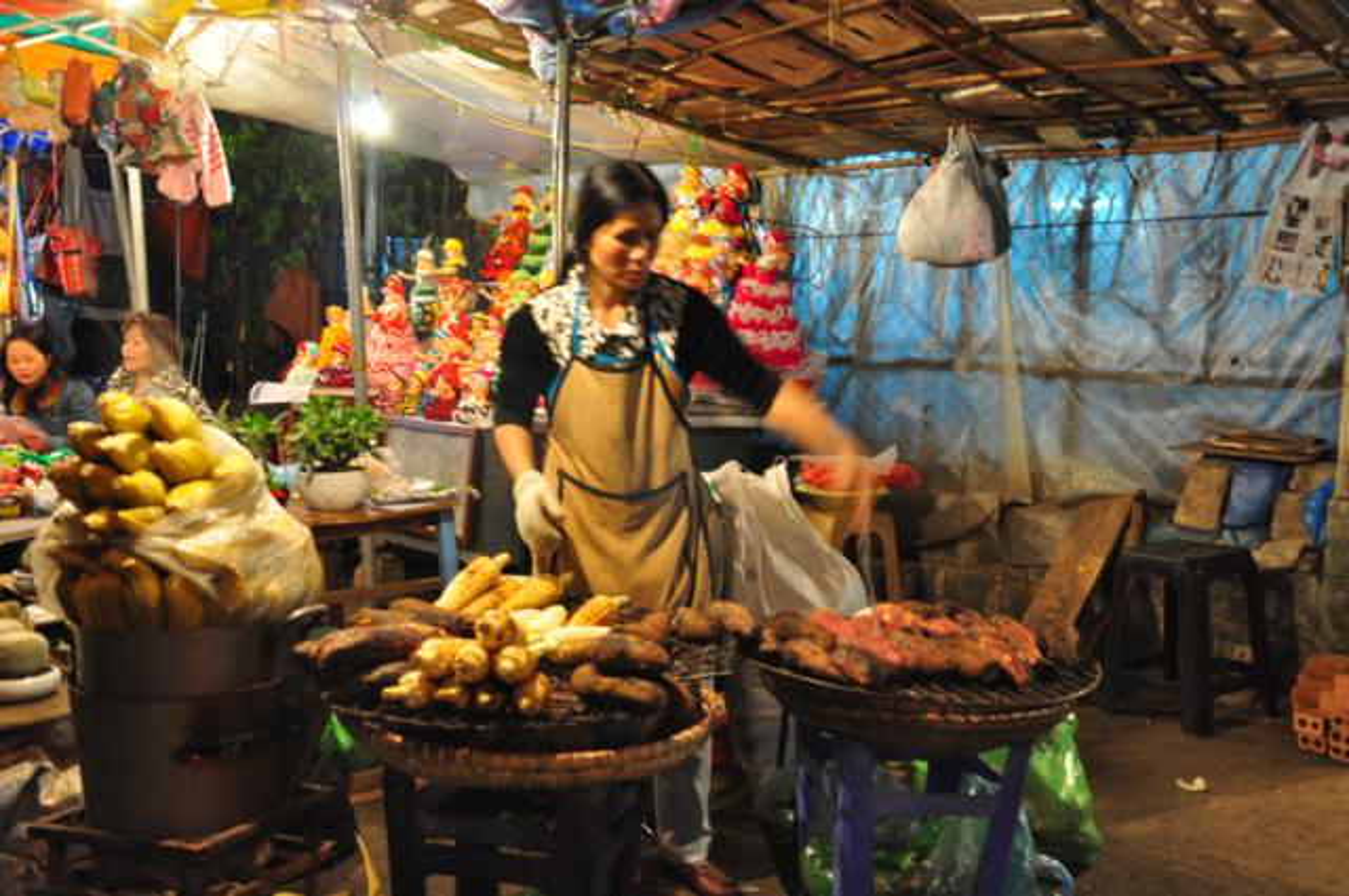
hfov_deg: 49.6
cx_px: 674
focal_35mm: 39
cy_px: 448
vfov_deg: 34.1
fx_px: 1460
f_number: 4
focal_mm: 26
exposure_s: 1/8
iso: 640
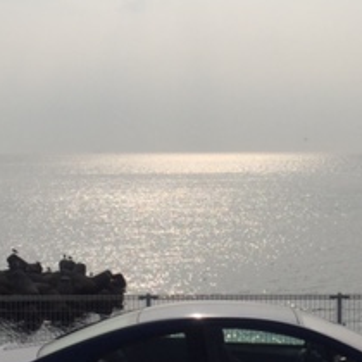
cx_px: 265
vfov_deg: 22.2
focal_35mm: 78
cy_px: 207
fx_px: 923
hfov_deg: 22.0
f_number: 2.2
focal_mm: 4.15
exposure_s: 1/7937
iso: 32
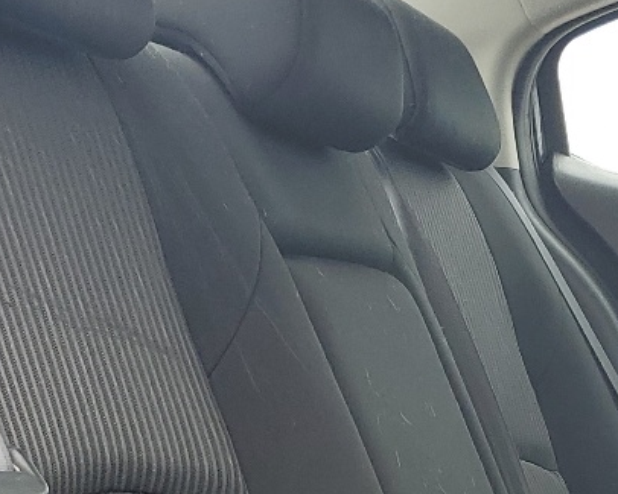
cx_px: 446
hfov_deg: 19.1
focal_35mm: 100
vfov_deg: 14.5
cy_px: 702
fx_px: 1829
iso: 50
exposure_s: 1/417
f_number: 1.5
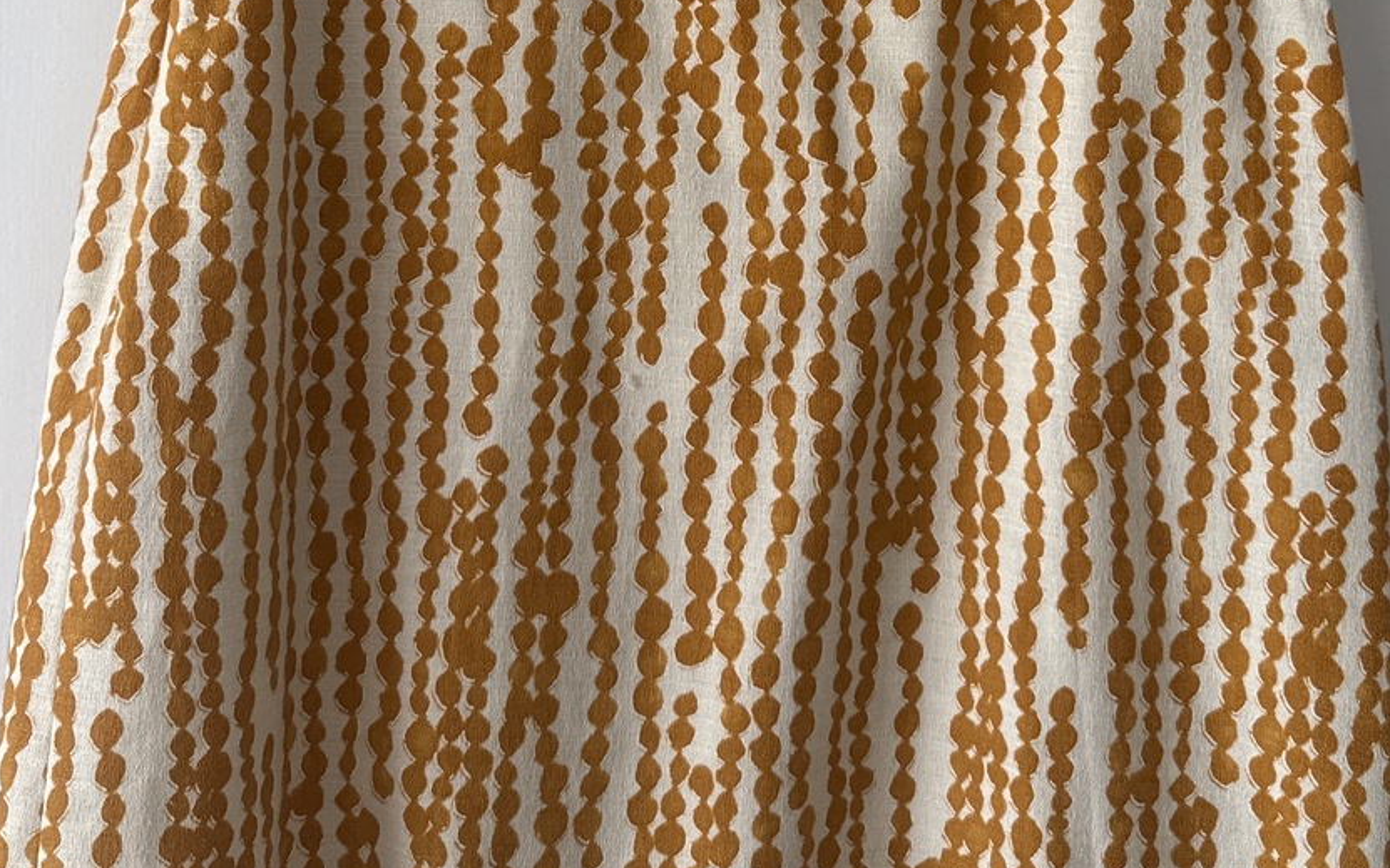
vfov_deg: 24.5
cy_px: -102
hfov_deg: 41.0
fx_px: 1856
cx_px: 736
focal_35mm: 49
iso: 200
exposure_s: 1/121
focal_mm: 6.76
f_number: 1.78
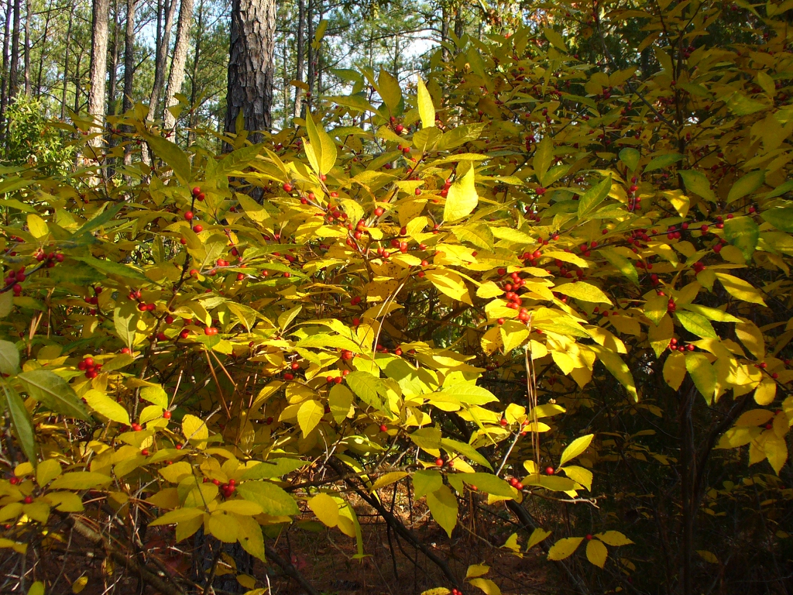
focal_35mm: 50
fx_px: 1145
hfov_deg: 38.2
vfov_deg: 29.1
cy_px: 298
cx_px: 396
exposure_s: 1/320
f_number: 2.8
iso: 80
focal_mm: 6.1
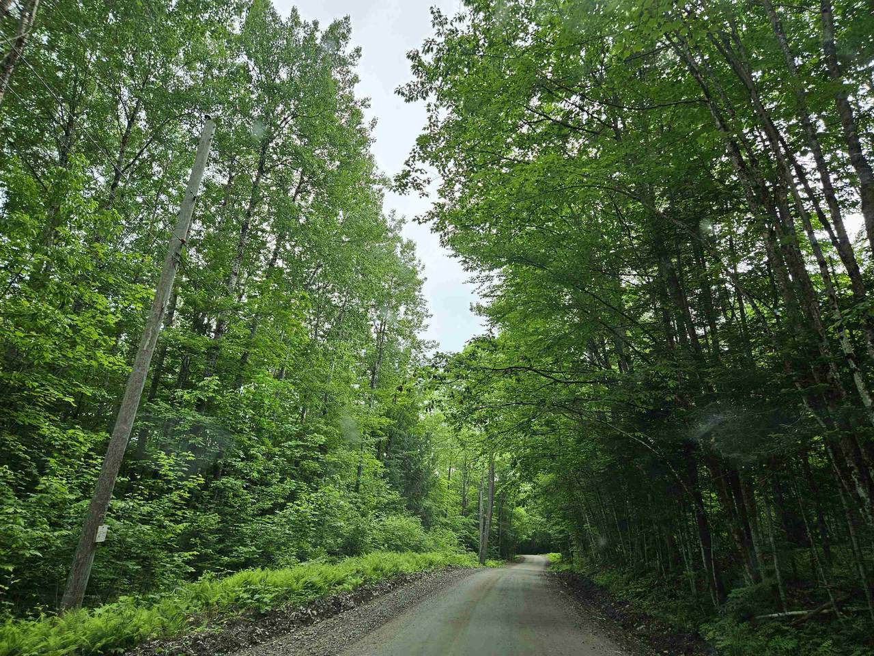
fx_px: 581
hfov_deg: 73.9
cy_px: 328
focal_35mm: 23
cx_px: 437
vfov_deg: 58.9
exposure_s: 1/136
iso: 25
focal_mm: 5.4
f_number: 1.8
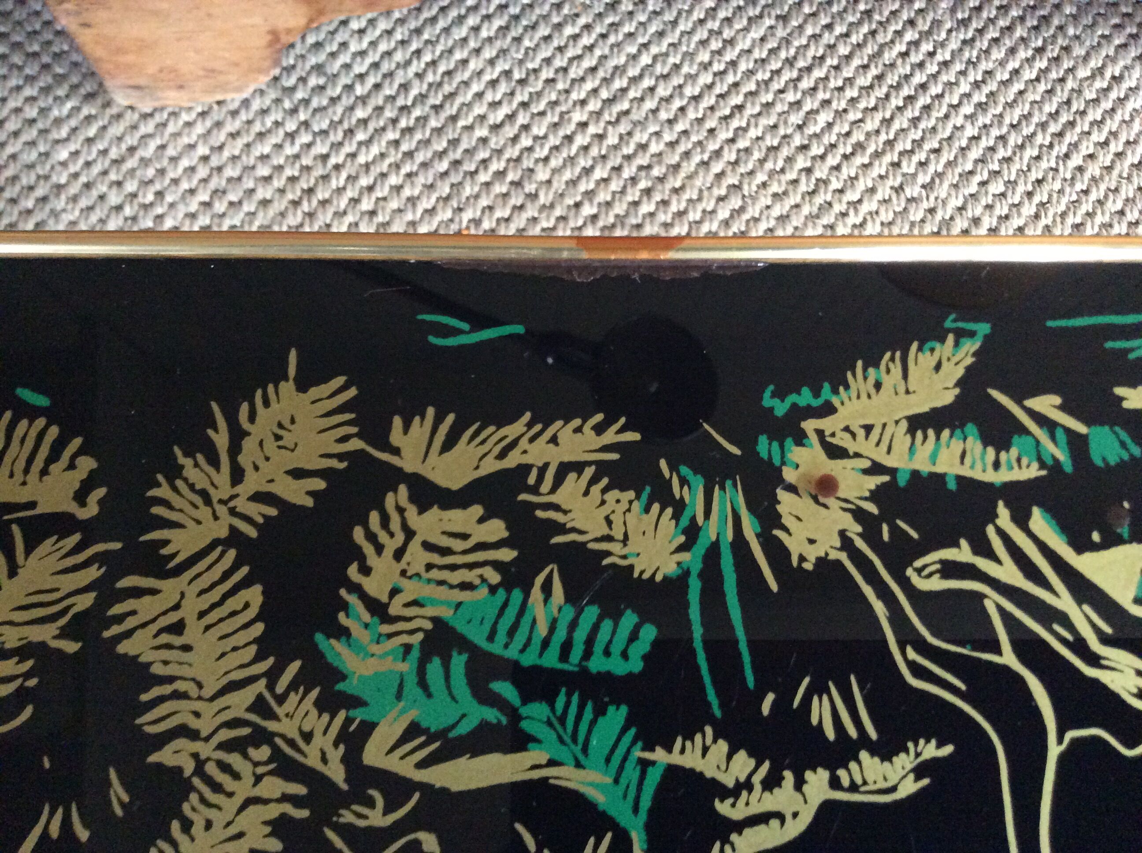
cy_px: 426
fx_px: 1054
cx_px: 571
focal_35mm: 32
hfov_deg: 56.9
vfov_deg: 44.1
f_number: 2.4
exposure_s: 1/17
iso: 400
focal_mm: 3.3
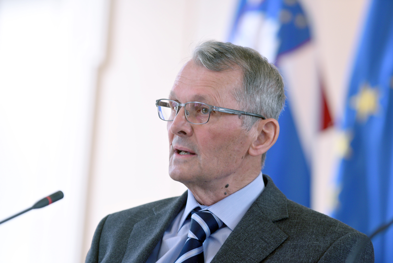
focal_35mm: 200
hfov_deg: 10.3
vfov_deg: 6.9
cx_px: 196
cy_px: 132
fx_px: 2184
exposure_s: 1/200
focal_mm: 200
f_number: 3.5
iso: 1000
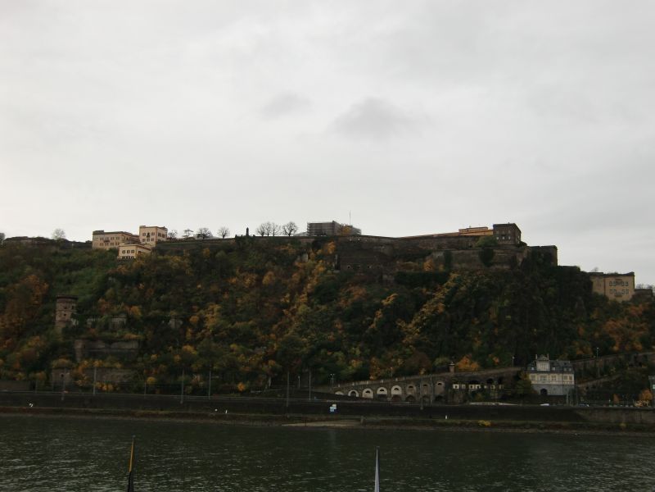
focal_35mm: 40
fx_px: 757
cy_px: 246
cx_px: 328
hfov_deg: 46.8
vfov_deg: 36.0
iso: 64
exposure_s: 1/125
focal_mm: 7.1
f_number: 3.8
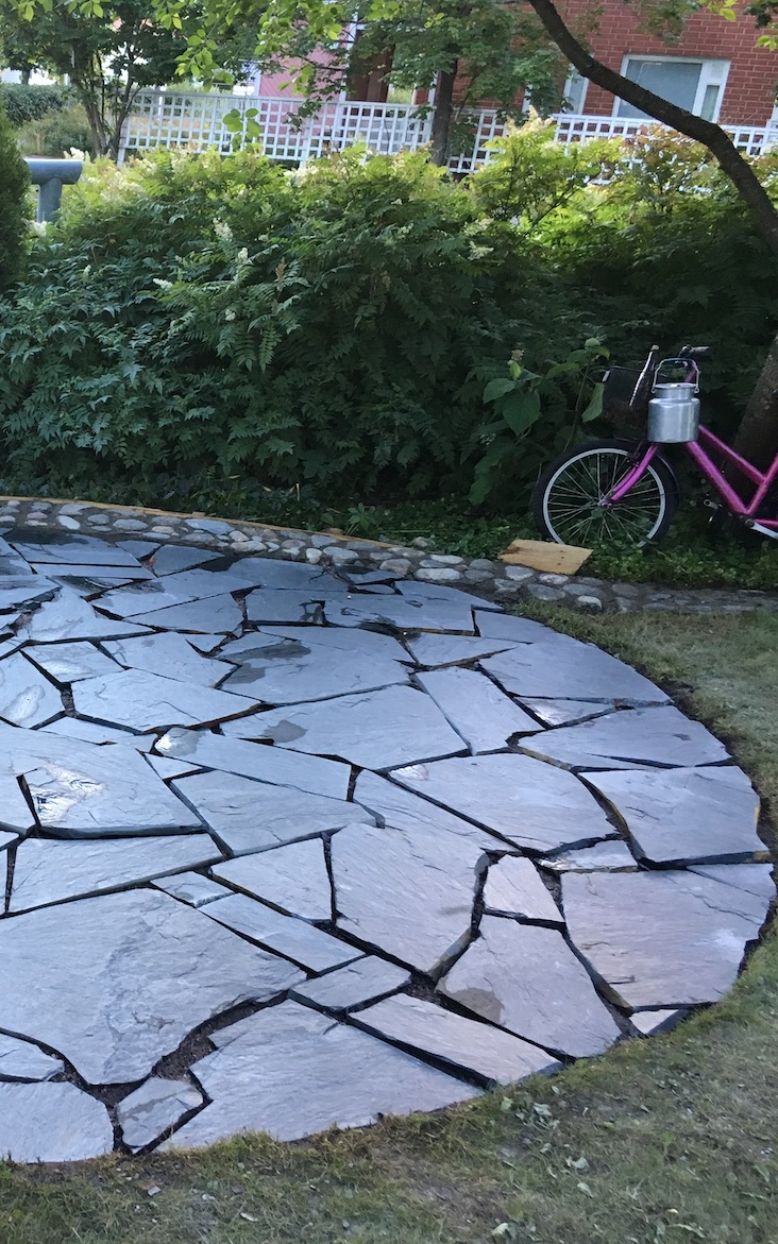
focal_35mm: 42
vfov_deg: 47.2
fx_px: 1425
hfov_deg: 28.6
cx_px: -2
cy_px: 621
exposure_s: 1/33
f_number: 2.2
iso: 50
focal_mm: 4.15
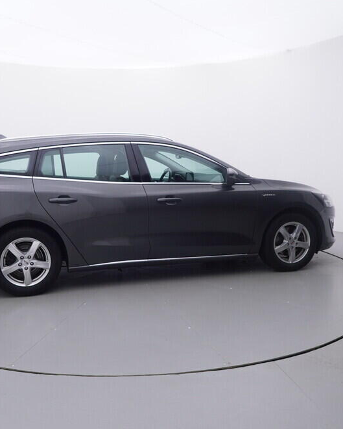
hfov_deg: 44.5
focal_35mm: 33
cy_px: 210
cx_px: 128
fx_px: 415
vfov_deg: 54.6
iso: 200
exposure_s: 1/80
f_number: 5
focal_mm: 15
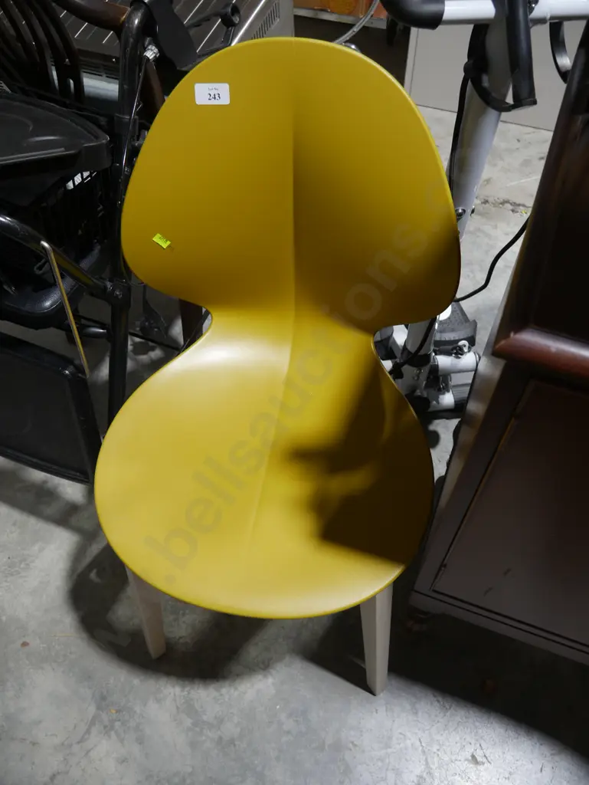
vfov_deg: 63.4
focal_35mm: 28
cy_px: 392
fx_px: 635
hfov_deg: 49.8
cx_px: 294
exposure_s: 1/60
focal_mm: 14
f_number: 3.5
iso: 250
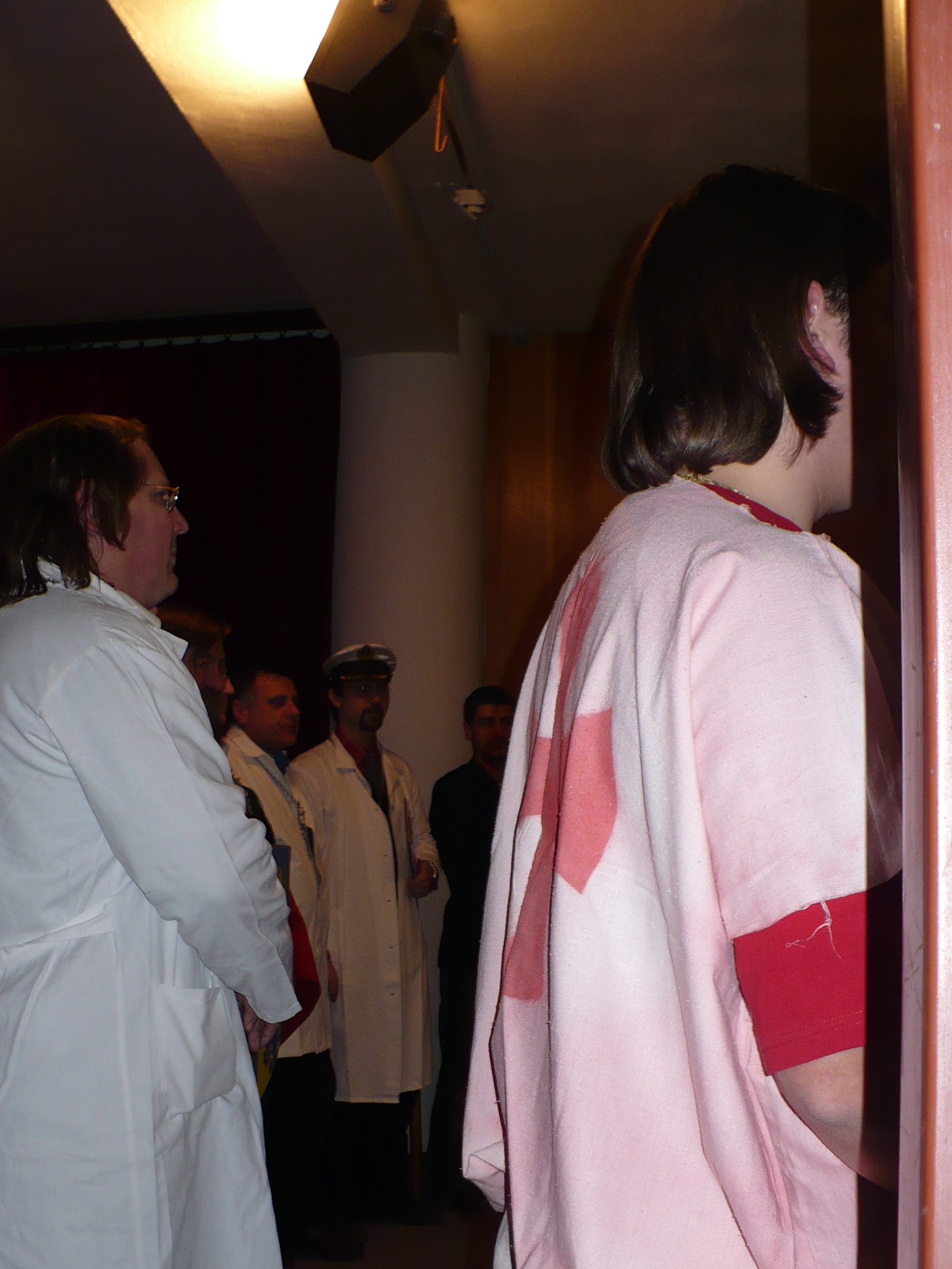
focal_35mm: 49
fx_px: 1797
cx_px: 345
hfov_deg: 29.5
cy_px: 760
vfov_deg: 38.8
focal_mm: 6.1
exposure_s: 1/30
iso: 100
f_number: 2.8
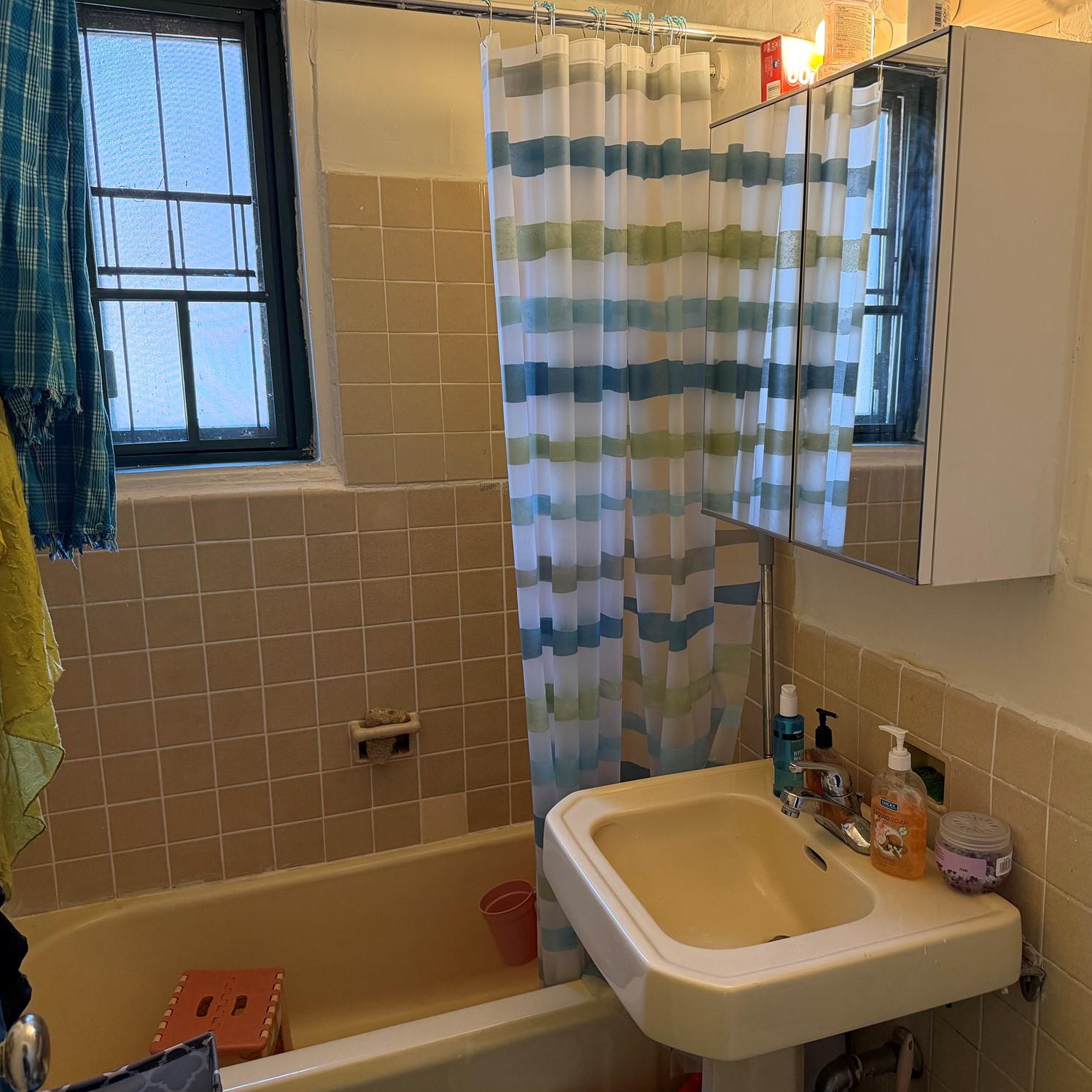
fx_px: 1035
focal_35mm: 29
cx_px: 636
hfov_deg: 55.3
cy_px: 542
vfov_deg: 55.6
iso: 250
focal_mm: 6.76
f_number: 1.78
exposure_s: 1/60
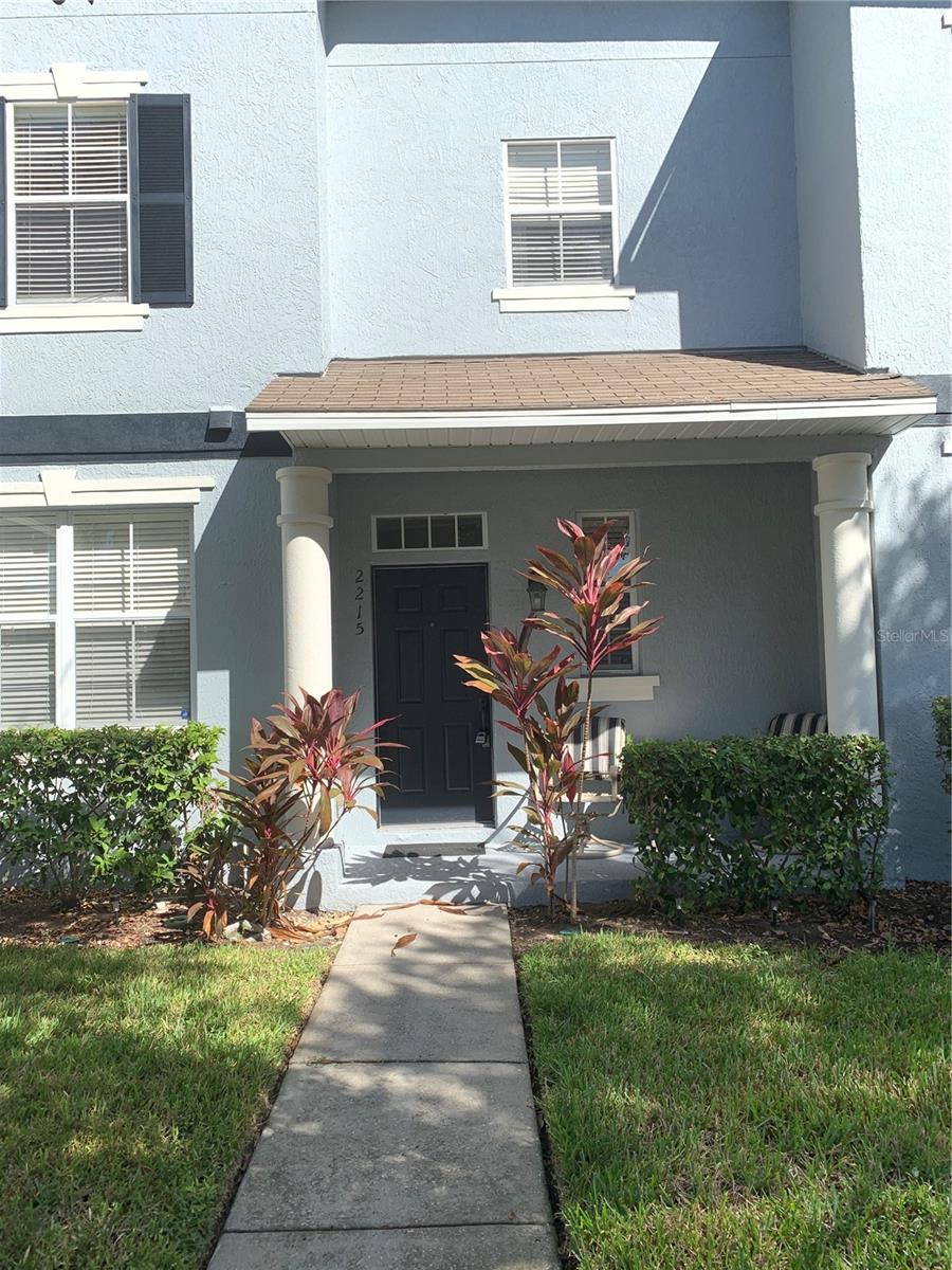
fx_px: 953
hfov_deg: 53.1
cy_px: 635
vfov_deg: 67.3
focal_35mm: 26
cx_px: 476
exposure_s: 1/1689
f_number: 1.8
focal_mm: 4.25
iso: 25
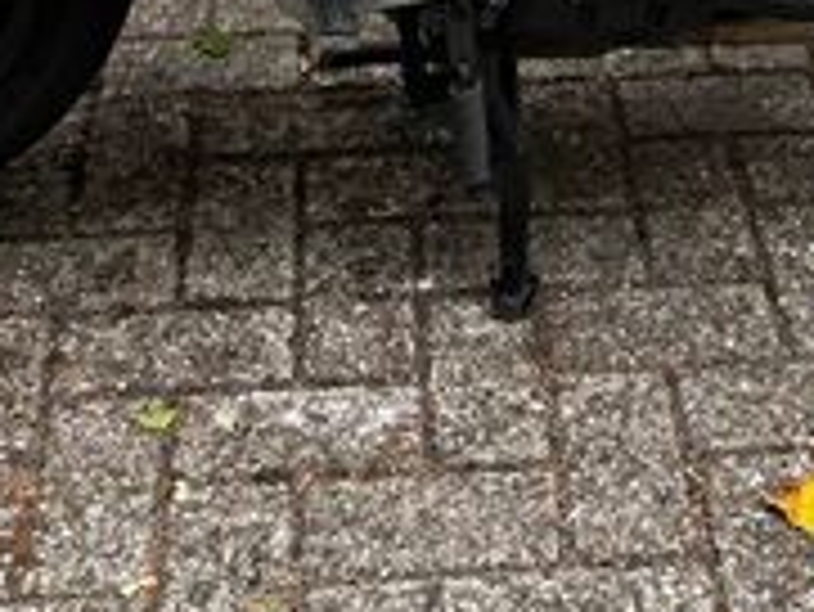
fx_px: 2165
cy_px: -338
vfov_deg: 14.8
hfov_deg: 21.2
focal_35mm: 92
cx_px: 517
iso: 32
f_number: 1.6
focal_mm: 5.1
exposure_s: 1/130
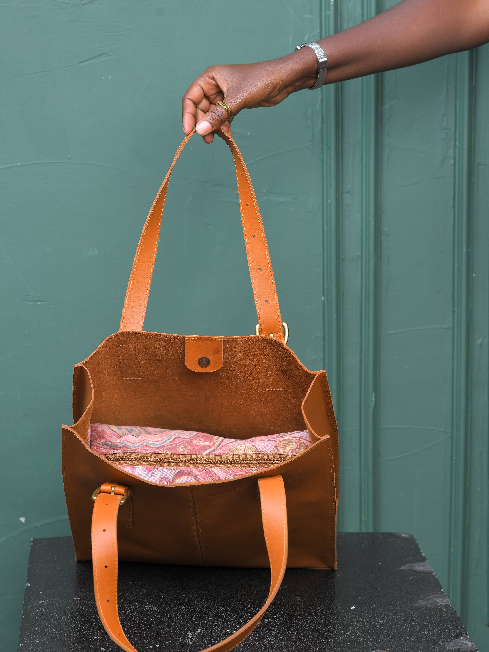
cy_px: 307
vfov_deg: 20.9
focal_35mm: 94
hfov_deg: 15.7
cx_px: 241
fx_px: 1770
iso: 250
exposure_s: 1/200
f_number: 7.1
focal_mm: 85
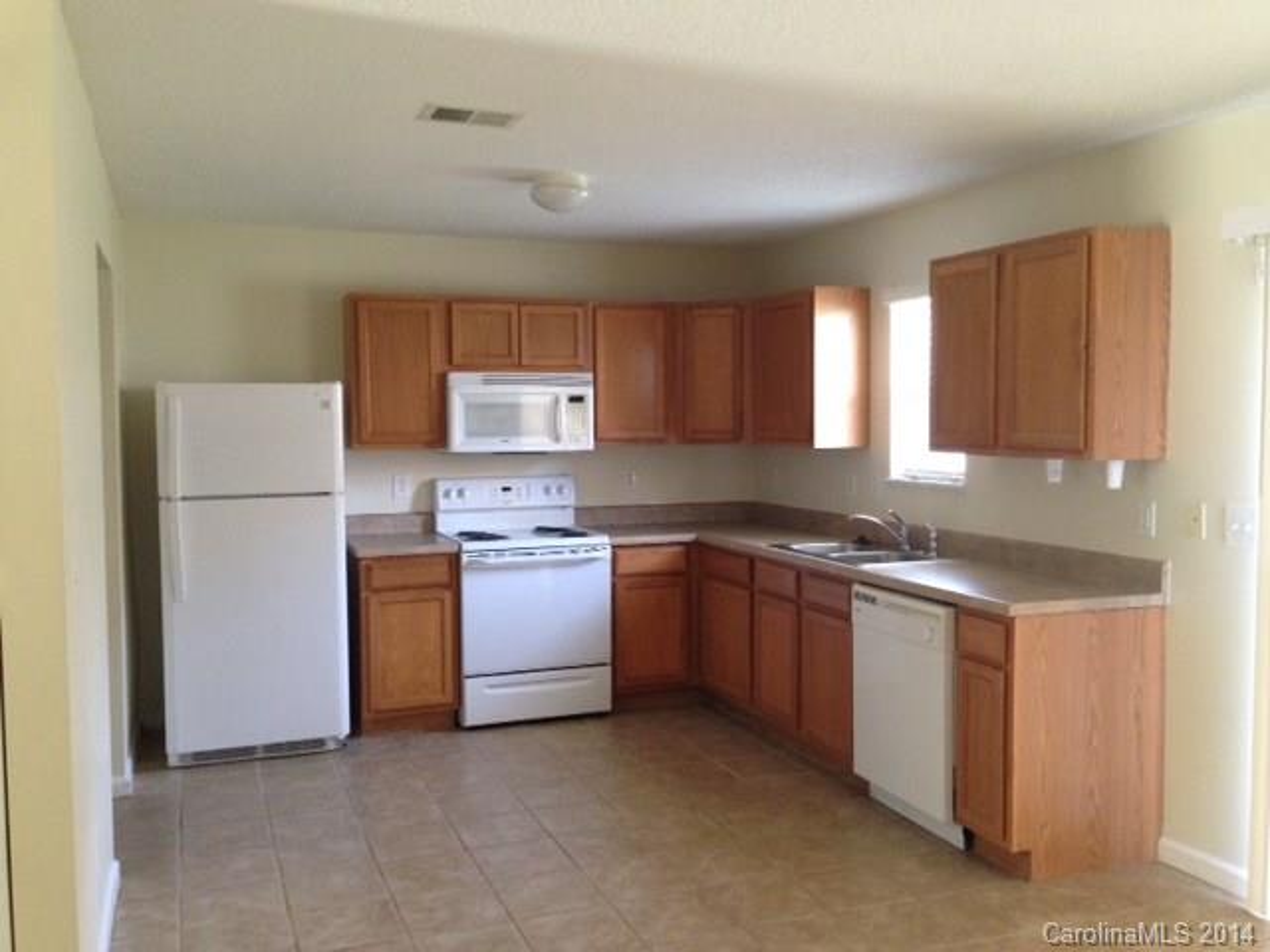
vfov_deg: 42.9
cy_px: 476
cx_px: 635
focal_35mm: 33
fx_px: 1211
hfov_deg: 55.4
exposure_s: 1/20
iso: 200
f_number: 2.4
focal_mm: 4.12
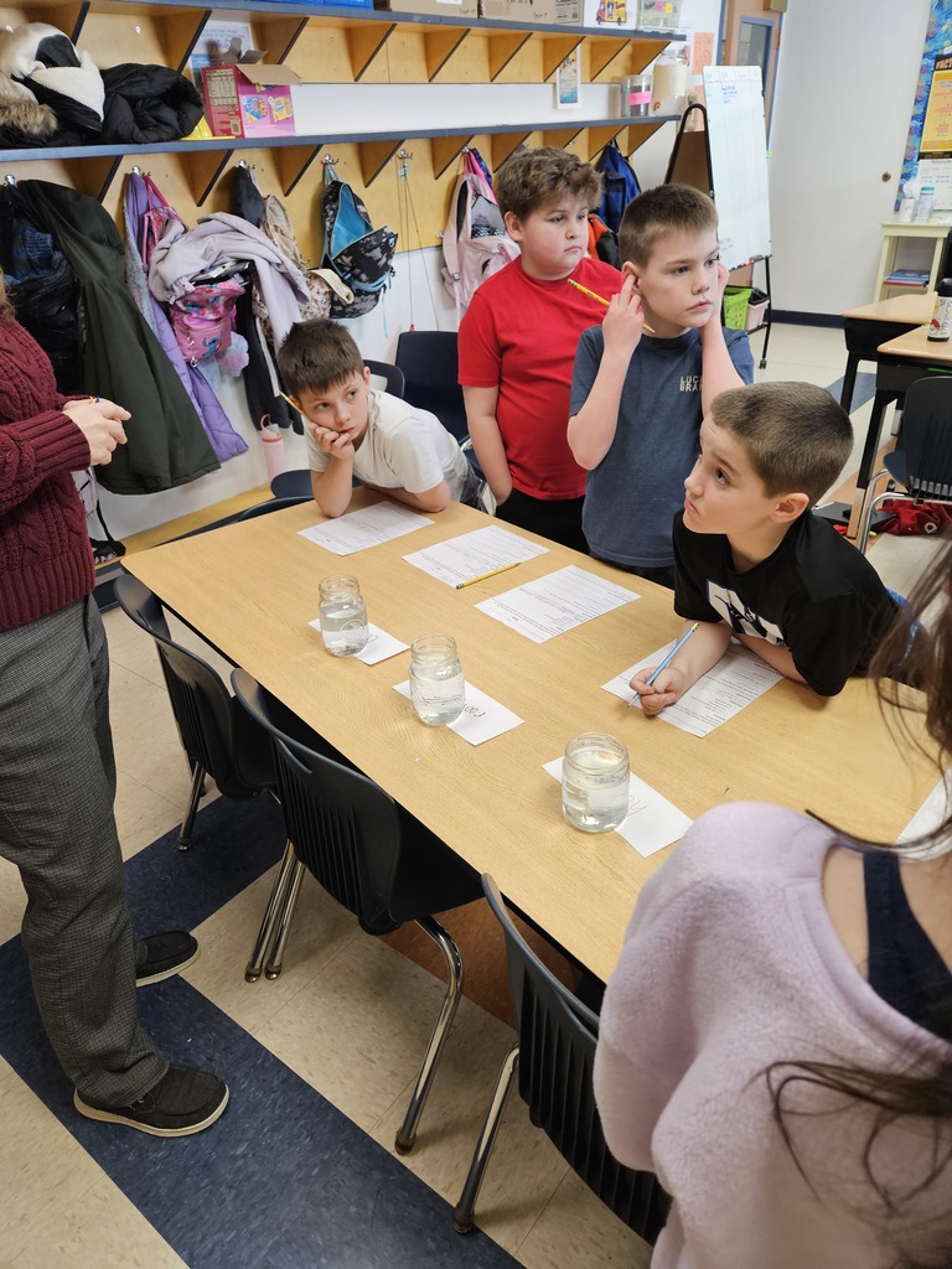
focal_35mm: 23
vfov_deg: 73.9
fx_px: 843
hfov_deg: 58.9
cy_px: 634
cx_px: 476
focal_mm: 5.4
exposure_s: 1/170
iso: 320
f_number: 1.8
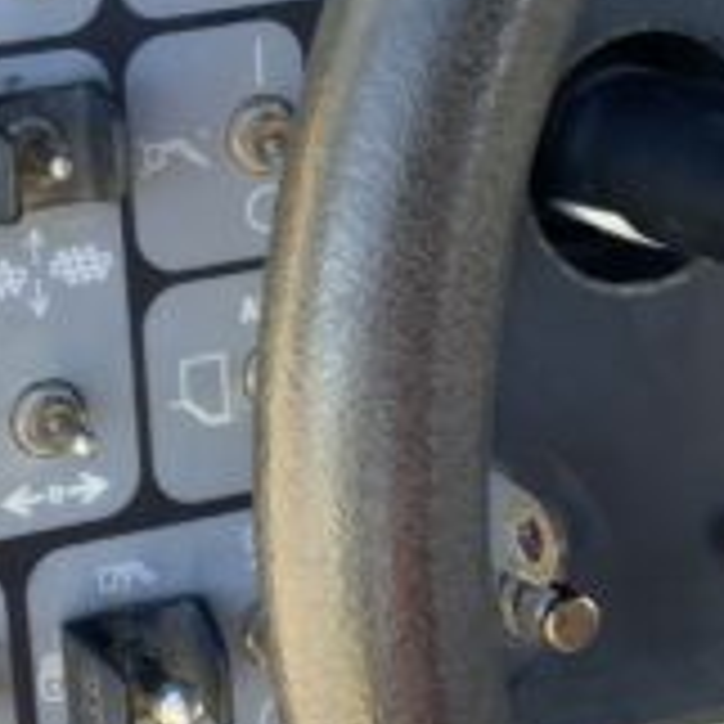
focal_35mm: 102
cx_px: -108
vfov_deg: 17.0
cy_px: 180
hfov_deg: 16.5
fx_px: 2414
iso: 25
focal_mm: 3
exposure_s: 1/122
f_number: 1.8
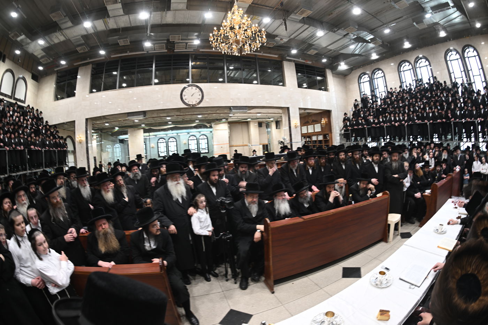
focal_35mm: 15
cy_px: 162
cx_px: 244
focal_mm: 15
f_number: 4.5
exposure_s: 1/25
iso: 125
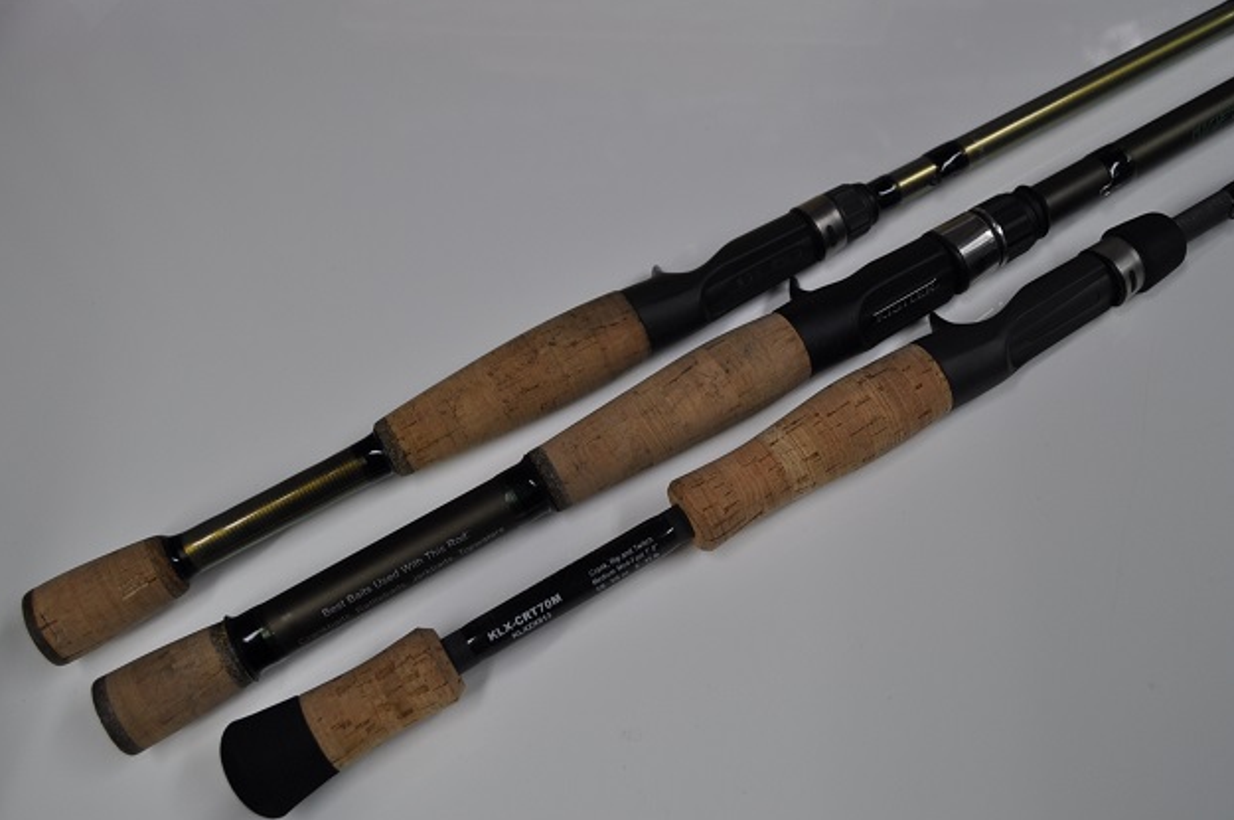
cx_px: 630
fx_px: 1164
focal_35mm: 34
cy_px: 411
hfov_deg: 55.9
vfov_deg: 38.8
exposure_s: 1/100
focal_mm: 22
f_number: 5
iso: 400
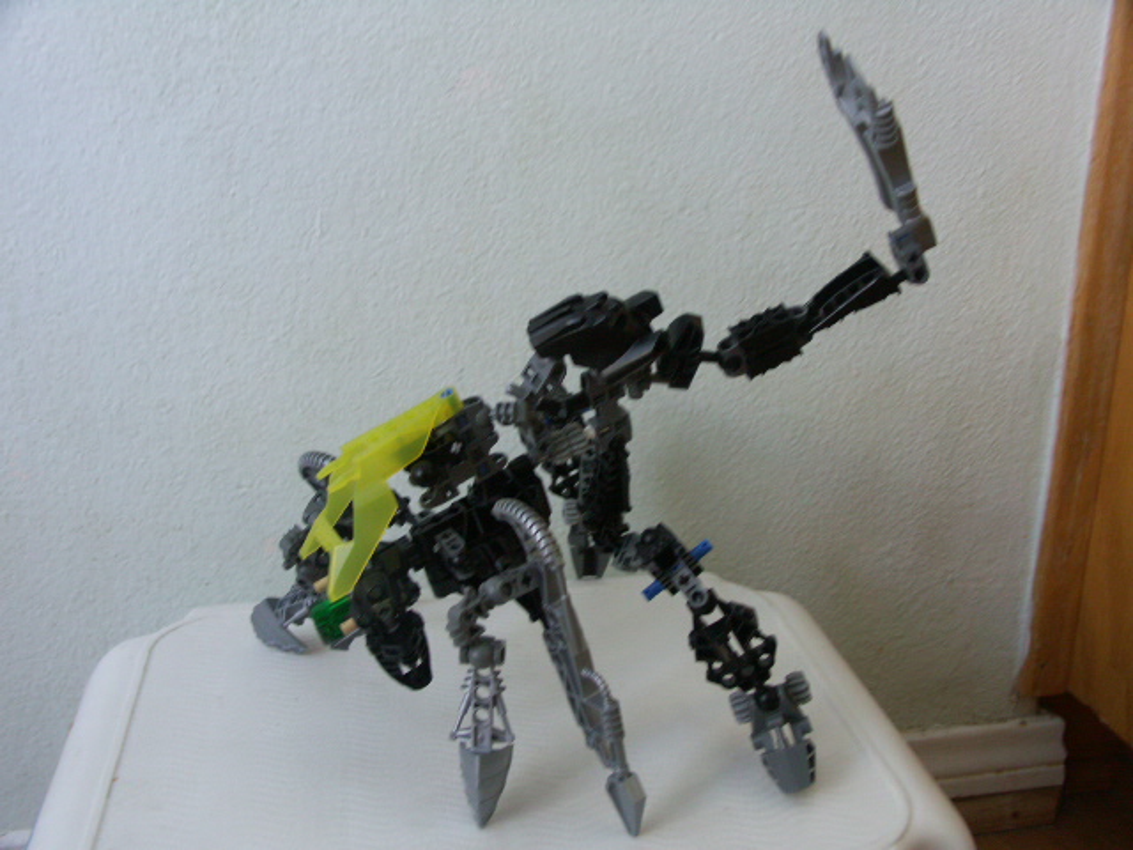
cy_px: 425
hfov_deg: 54.0
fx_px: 1113
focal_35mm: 34
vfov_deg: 41.8
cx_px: 566
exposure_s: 1/13
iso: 100
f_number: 2.8
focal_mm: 8.82
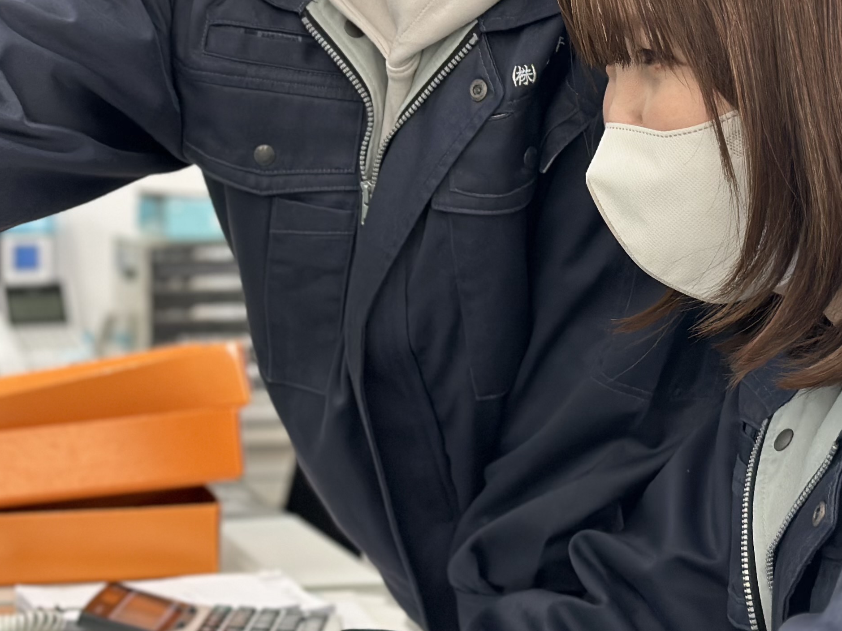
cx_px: 310
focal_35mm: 103
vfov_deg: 14.2
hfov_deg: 19.0
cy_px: 67
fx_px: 2505
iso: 125
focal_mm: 6.86
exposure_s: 1/120
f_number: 1.78
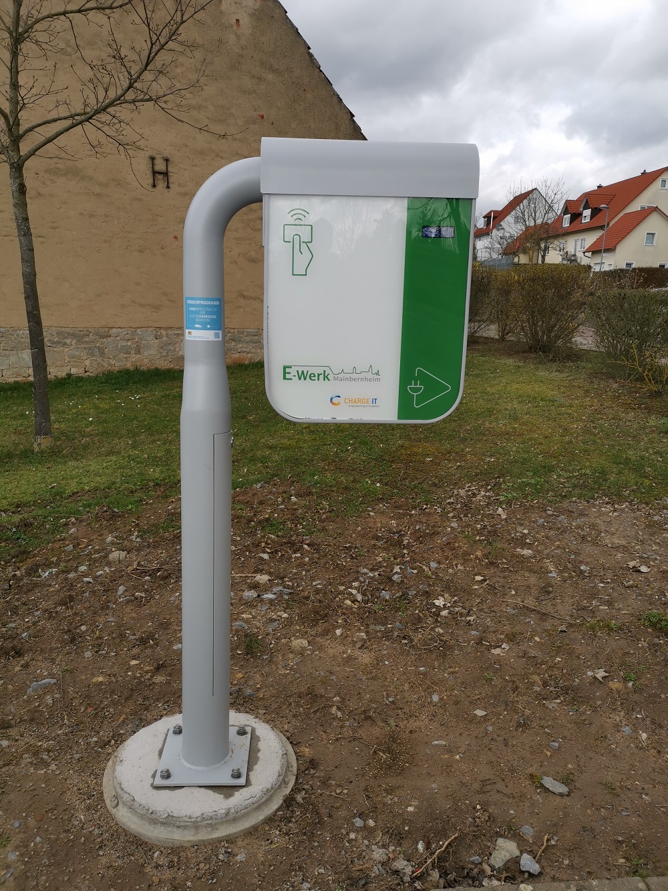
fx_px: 695
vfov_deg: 65.3
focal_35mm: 27
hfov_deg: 51.4
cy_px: 446
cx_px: 334
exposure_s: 1/1071
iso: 50
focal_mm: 5.58
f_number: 1.8
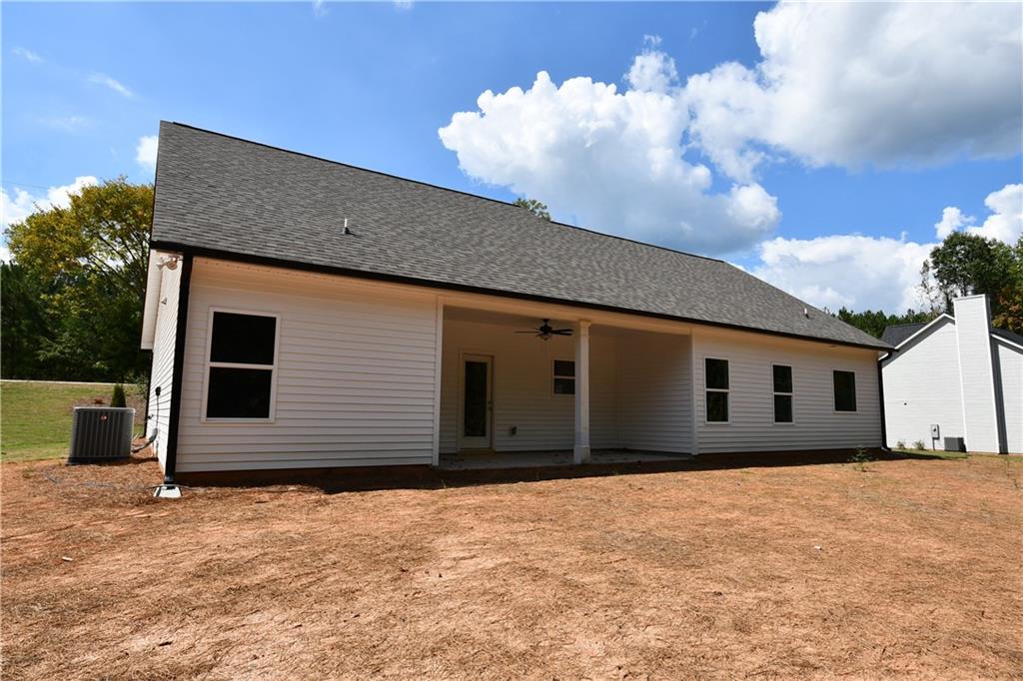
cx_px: 512
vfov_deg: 61.9
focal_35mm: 20
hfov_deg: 84.0
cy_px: 340
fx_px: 568
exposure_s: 1/320
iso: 100
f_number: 9
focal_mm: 10
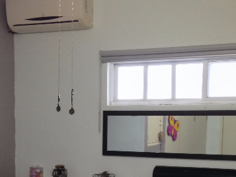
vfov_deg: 16.9
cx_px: 105
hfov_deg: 23.0
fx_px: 580
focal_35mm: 85
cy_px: 192
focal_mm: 4.12
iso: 125
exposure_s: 1/20
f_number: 2.4
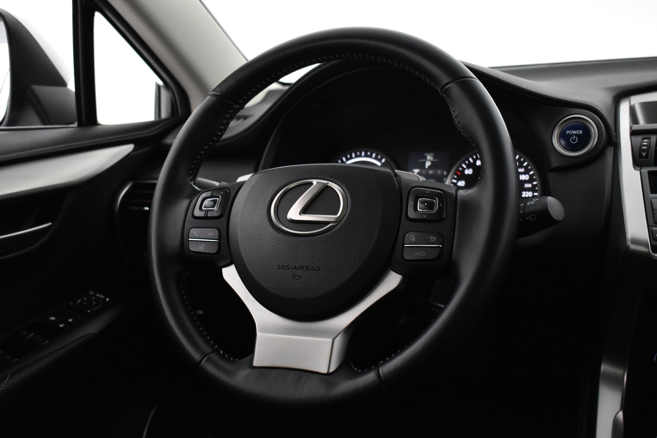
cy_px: 219
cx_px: 328
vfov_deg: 26.5
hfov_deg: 38.9
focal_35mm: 51
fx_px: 931
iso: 3200
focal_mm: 34
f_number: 4.5
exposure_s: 1/60
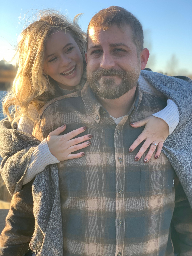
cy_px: 128
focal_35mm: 52
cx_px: 96
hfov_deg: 28.0
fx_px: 385
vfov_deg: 36.8
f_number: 2.4
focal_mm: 6
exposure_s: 1/122
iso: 16
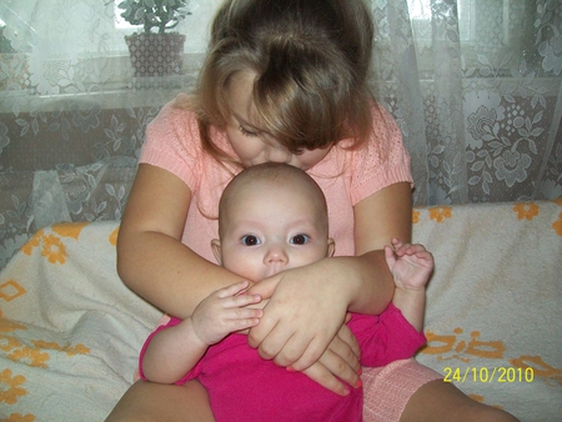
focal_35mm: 36
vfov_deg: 39.7
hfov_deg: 51.3
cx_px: 281
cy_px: 211
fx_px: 585
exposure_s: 1/60
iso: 160
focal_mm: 6
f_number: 2.7
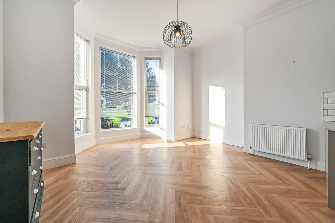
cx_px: 168
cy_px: 112
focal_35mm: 14
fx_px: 130
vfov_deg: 81.1
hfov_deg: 104.3
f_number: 9
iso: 400
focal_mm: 14
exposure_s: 1/125
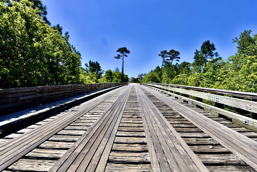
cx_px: 128
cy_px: 86
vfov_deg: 77.4
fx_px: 107
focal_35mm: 15
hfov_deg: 100.4
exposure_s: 1/400
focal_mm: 15
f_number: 10
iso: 200
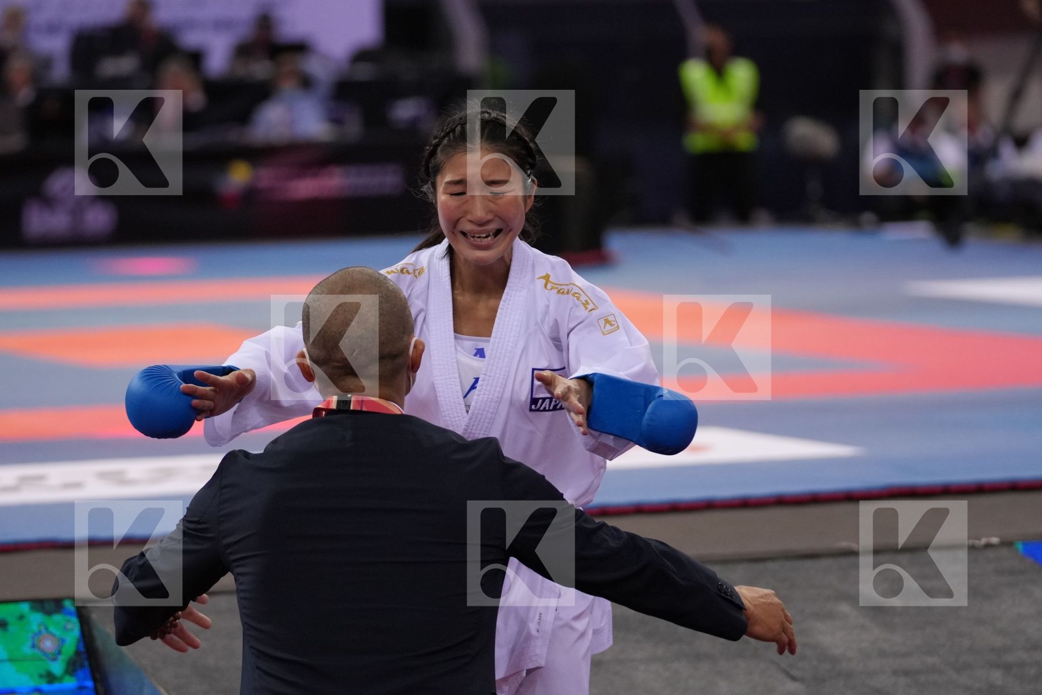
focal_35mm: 186
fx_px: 5383
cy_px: 348
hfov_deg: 11.1
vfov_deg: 7.4
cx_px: 521
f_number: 2.8
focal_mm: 124
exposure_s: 1/1000
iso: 2000
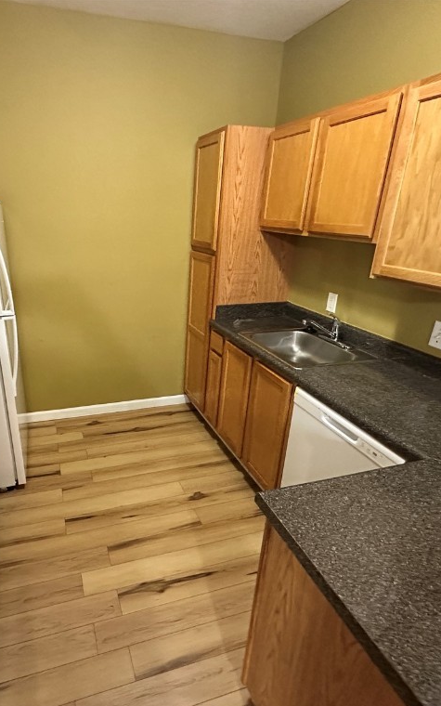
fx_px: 385
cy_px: 356
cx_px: 151
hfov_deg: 58.5
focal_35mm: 20
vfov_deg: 85.1
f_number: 2.2
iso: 1000
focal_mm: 2.22
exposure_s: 1/60
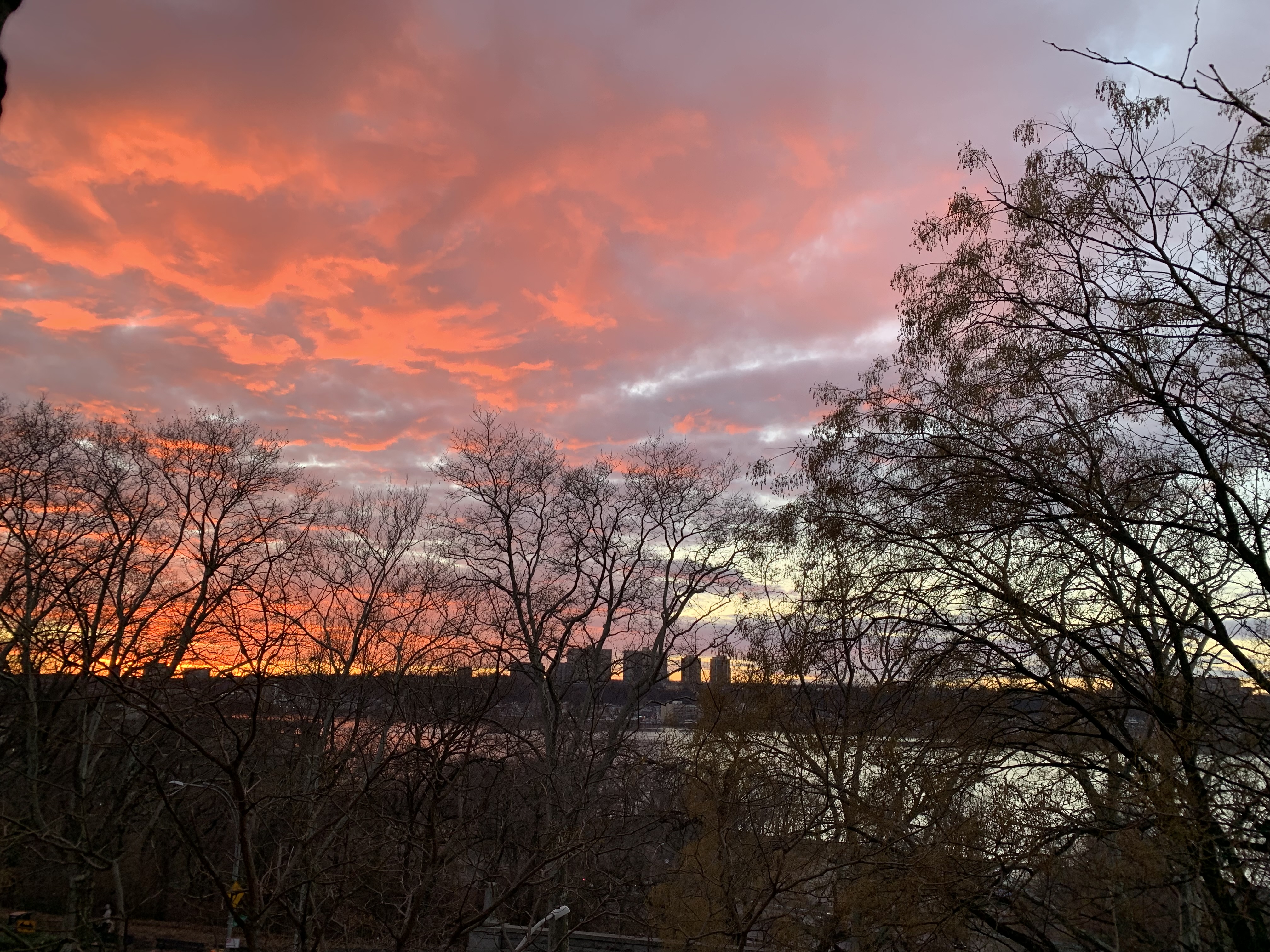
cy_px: 476
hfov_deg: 67.3
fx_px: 954
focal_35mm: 26
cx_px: 635
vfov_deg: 53.1
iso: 100
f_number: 1.8
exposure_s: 1/115
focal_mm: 4.25
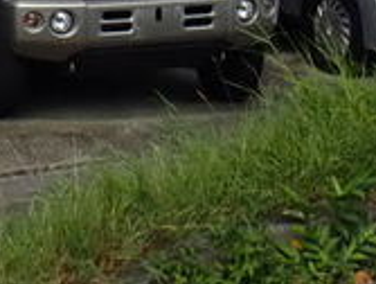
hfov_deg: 9.2
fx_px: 2329
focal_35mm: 214
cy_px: -419
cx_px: 284
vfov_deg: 6.6
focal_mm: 6.42
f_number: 3.5
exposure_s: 1/640
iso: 100
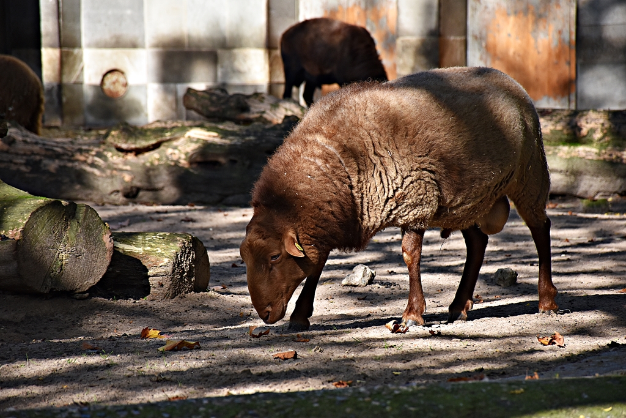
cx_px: 313
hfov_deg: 9.8
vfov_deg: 6.5
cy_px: 209
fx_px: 3652
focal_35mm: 210
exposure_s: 1/1000
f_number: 5.6
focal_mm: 140
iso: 720
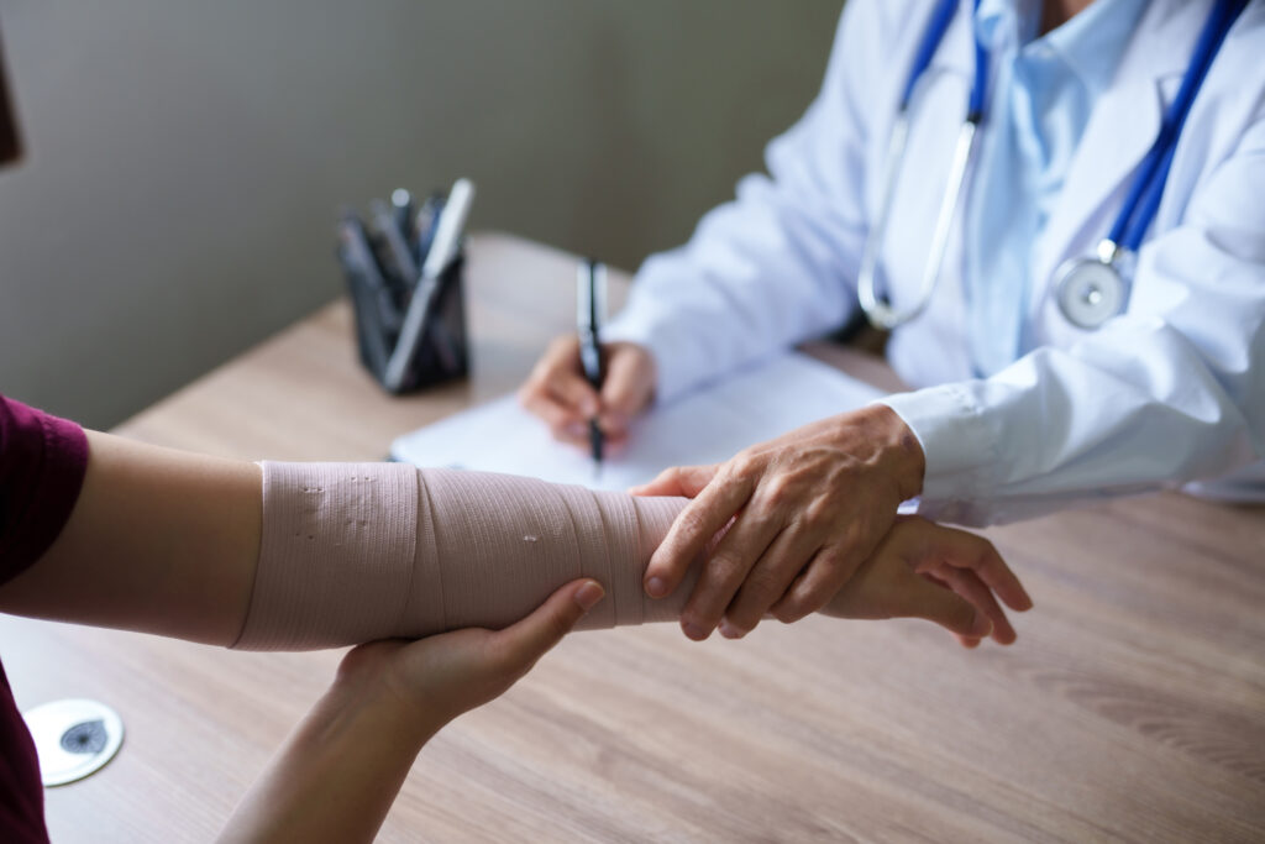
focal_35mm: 50
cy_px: 422
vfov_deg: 27.0
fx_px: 1757
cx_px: 632
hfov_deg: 39.6
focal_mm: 50
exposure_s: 1/320
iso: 200
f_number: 2.2
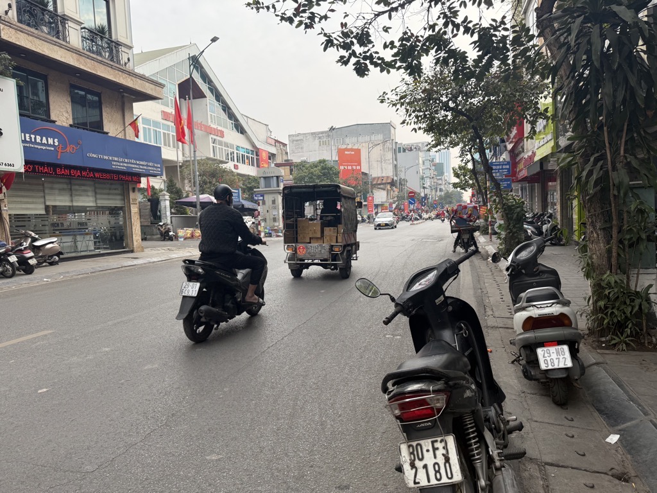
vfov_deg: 56.8
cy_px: 246
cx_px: 328
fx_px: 456
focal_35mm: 24
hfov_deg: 71.6
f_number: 1.78
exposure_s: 1/1192
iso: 100
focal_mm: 6.76
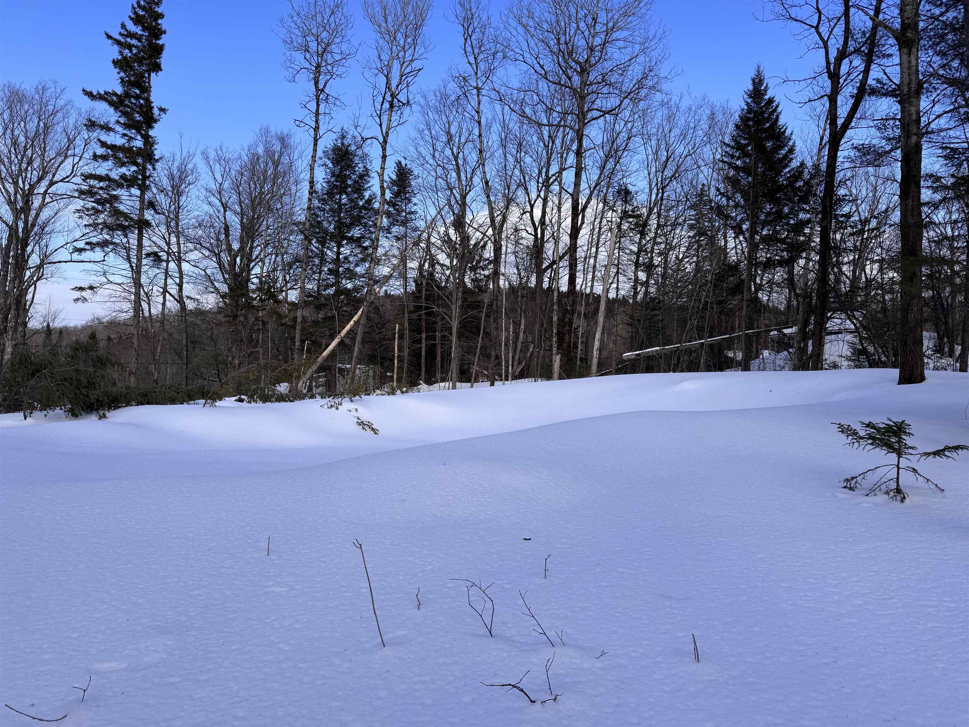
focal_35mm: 24
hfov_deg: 71.6
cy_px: 364
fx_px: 672
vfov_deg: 56.8
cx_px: 484
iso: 80
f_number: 1.78
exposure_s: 1/3413
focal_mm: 6.76
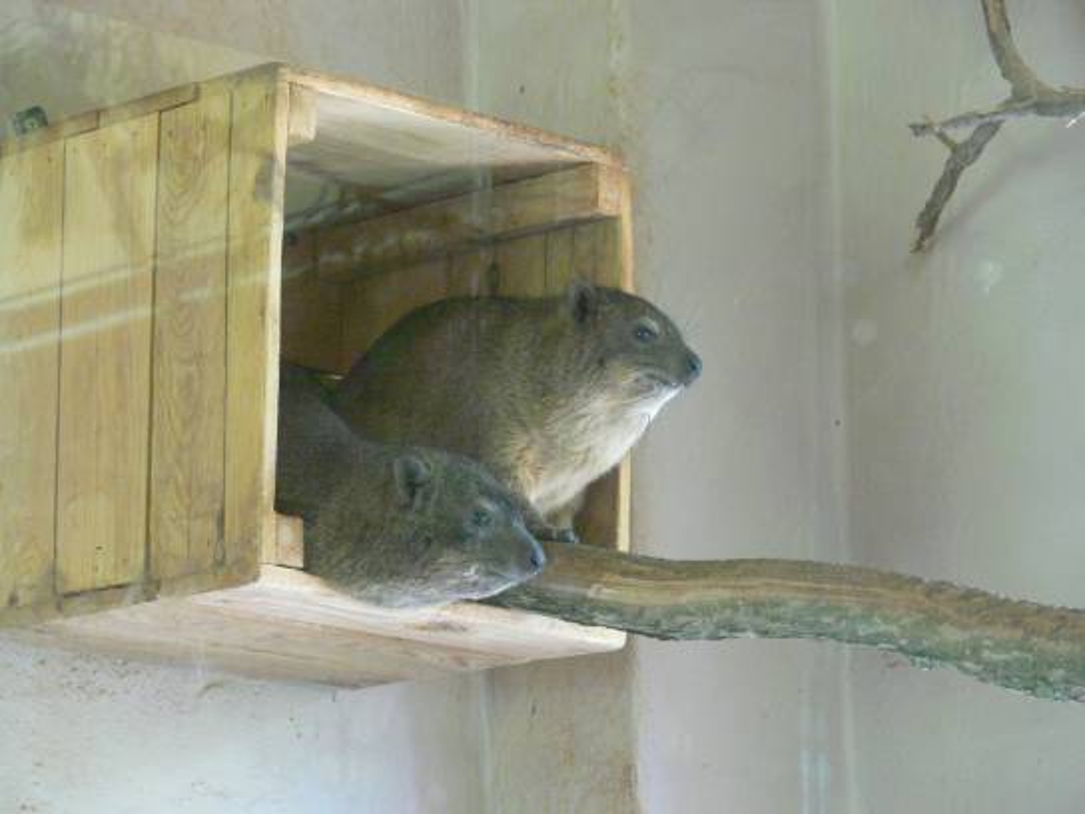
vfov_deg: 9.2
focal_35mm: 162
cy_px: 407
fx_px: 5078
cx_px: 542
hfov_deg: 12.2
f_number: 3.6
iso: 400
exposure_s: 1/15
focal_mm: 34.3
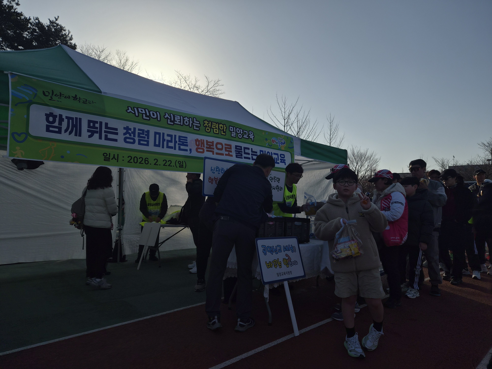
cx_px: 246
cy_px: 184
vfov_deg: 58.9
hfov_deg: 73.9
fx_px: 327
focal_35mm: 23
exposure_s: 1/7696
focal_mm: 5.4
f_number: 1.8
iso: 32
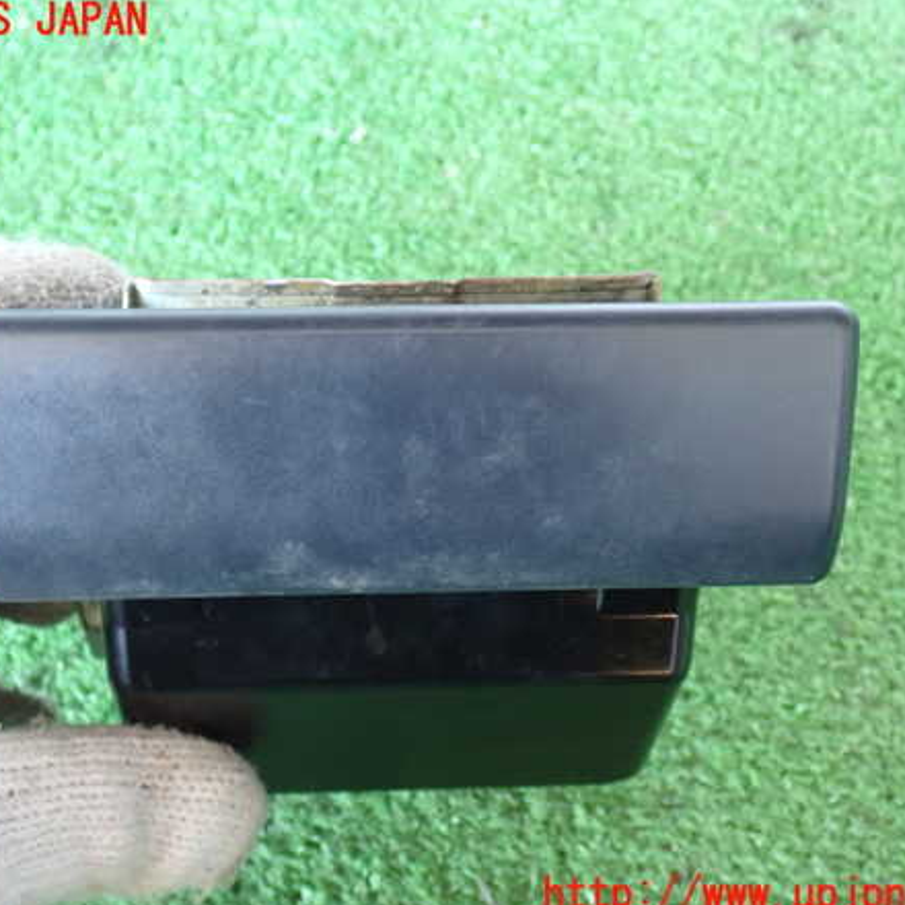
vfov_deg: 32.2
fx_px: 1568
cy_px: 459
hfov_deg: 32.2
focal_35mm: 53
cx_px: 391
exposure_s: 1/25
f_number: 2.9
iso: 800
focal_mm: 7.84
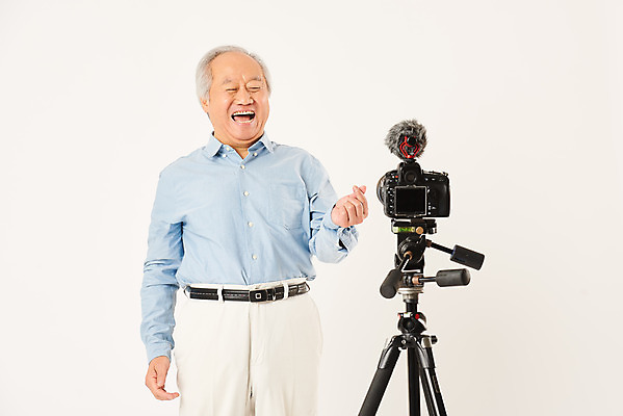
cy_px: 208
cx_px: 312
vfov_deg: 11.2
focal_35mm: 122
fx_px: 2112
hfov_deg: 16.8
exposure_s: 1/125
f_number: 7.1
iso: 100
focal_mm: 122
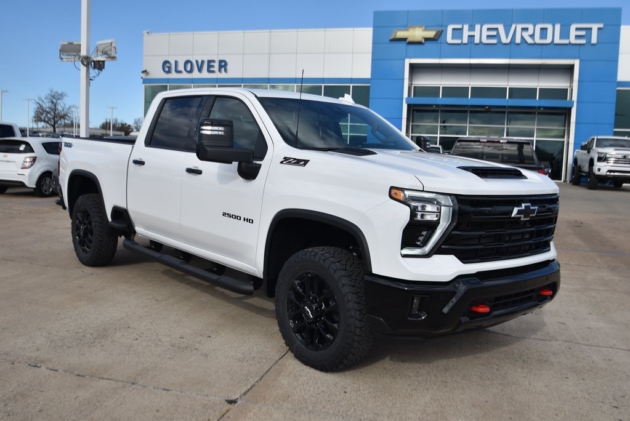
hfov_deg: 53.1
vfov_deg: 36.9
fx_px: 631
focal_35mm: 36
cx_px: 315
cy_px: 210
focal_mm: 24
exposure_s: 1/800
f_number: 4.5
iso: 100
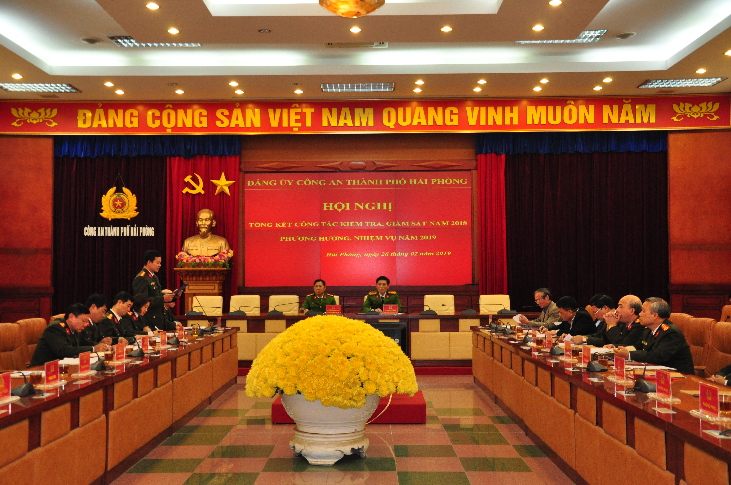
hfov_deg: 46.4
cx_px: 366
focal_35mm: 42
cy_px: 242
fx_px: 852
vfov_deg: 31.8
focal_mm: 28
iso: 1600
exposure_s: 1/100
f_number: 4
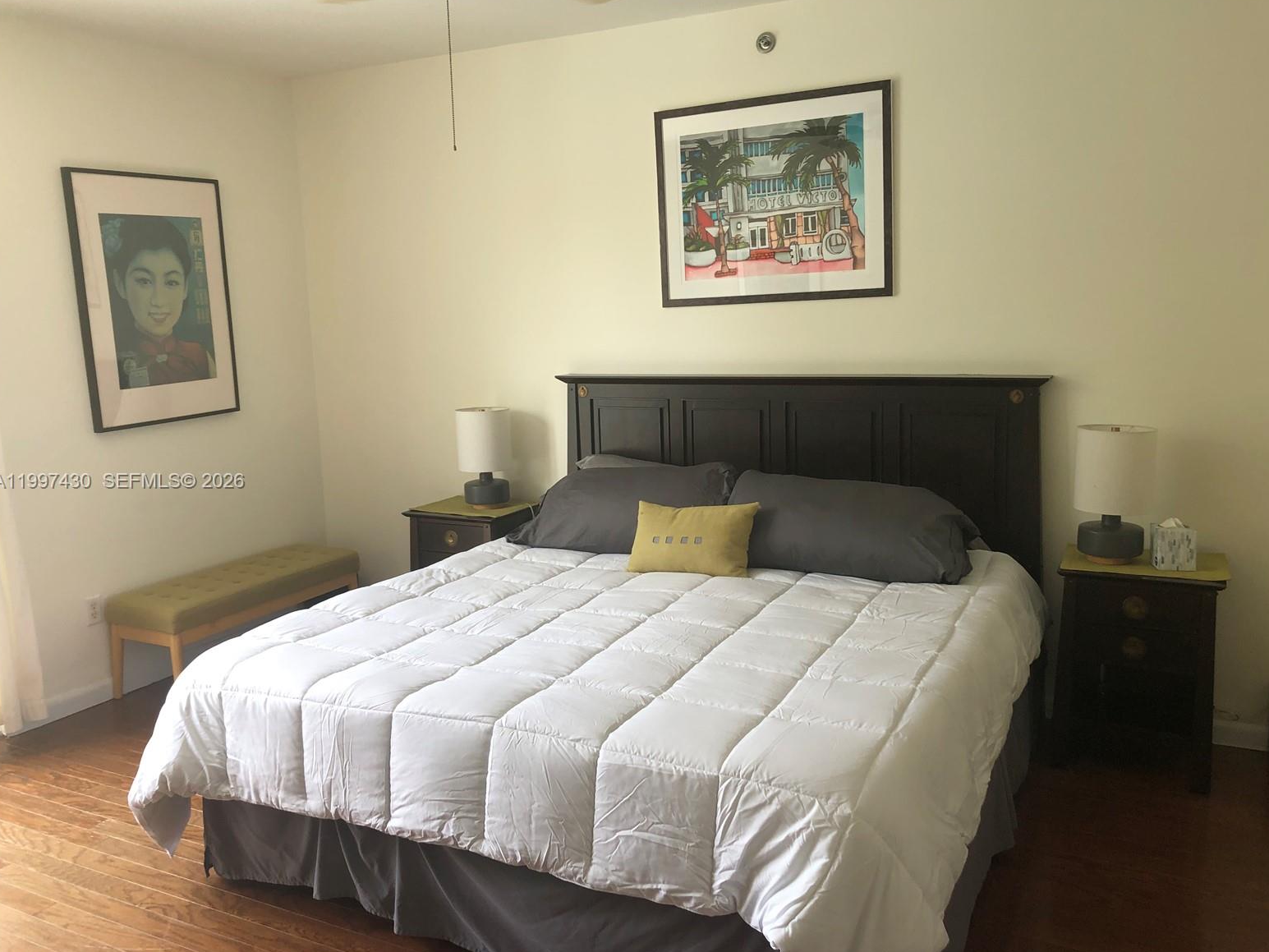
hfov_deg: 61.7
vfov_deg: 48.2
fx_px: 1063
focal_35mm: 29
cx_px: 646
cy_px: 482
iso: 40
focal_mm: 3.99
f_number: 1.8
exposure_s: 1/120
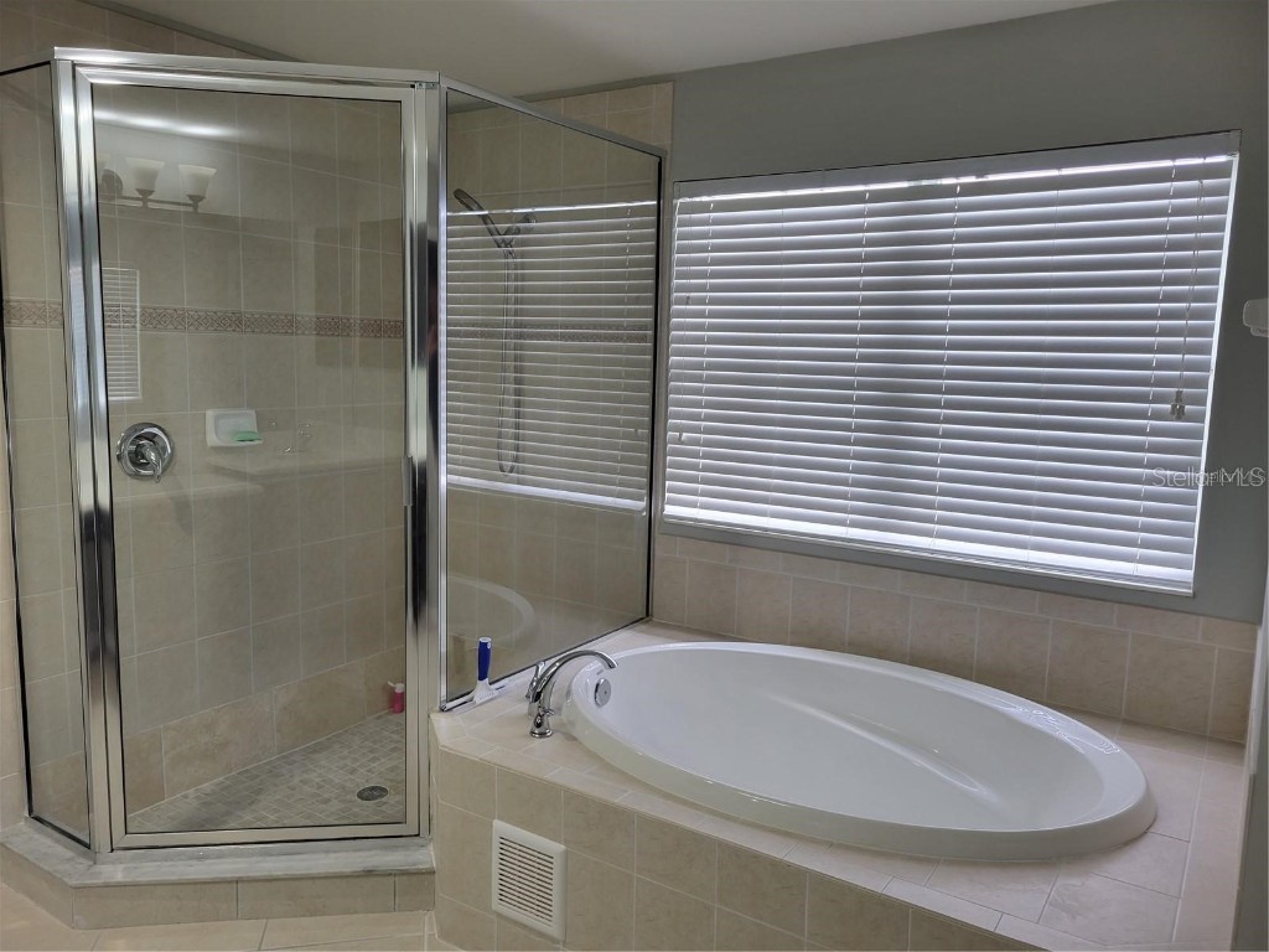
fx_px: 953
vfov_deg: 53.1
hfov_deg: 67.3
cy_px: 476
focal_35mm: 26
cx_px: 634
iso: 80
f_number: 1.8
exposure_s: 1/120
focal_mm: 5.4
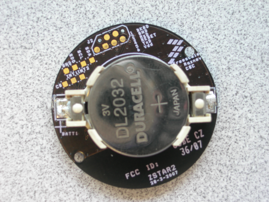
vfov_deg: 20.4
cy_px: 101
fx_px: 560
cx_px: 134
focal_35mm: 72
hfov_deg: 27.0
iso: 50
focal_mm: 14.9
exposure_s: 1/12.7
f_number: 3.7
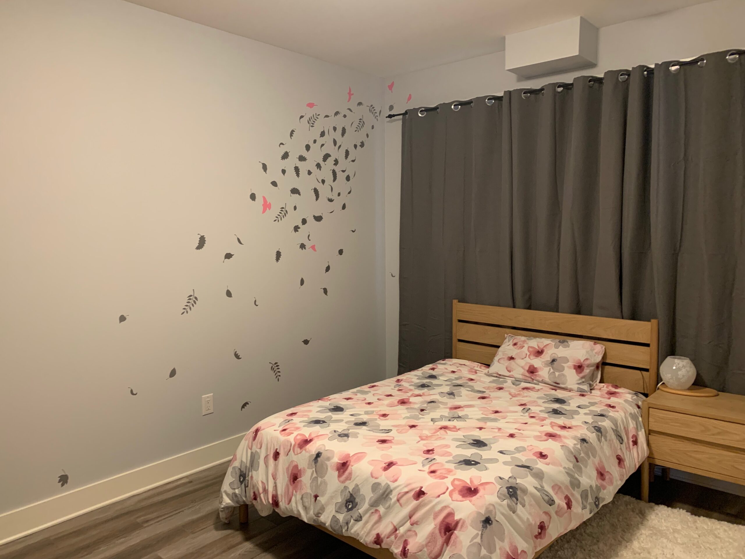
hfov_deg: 67.3
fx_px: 560
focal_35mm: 26
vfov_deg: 53.1
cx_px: 372
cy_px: 280
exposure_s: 1/60
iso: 320
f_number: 1.8
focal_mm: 4.25
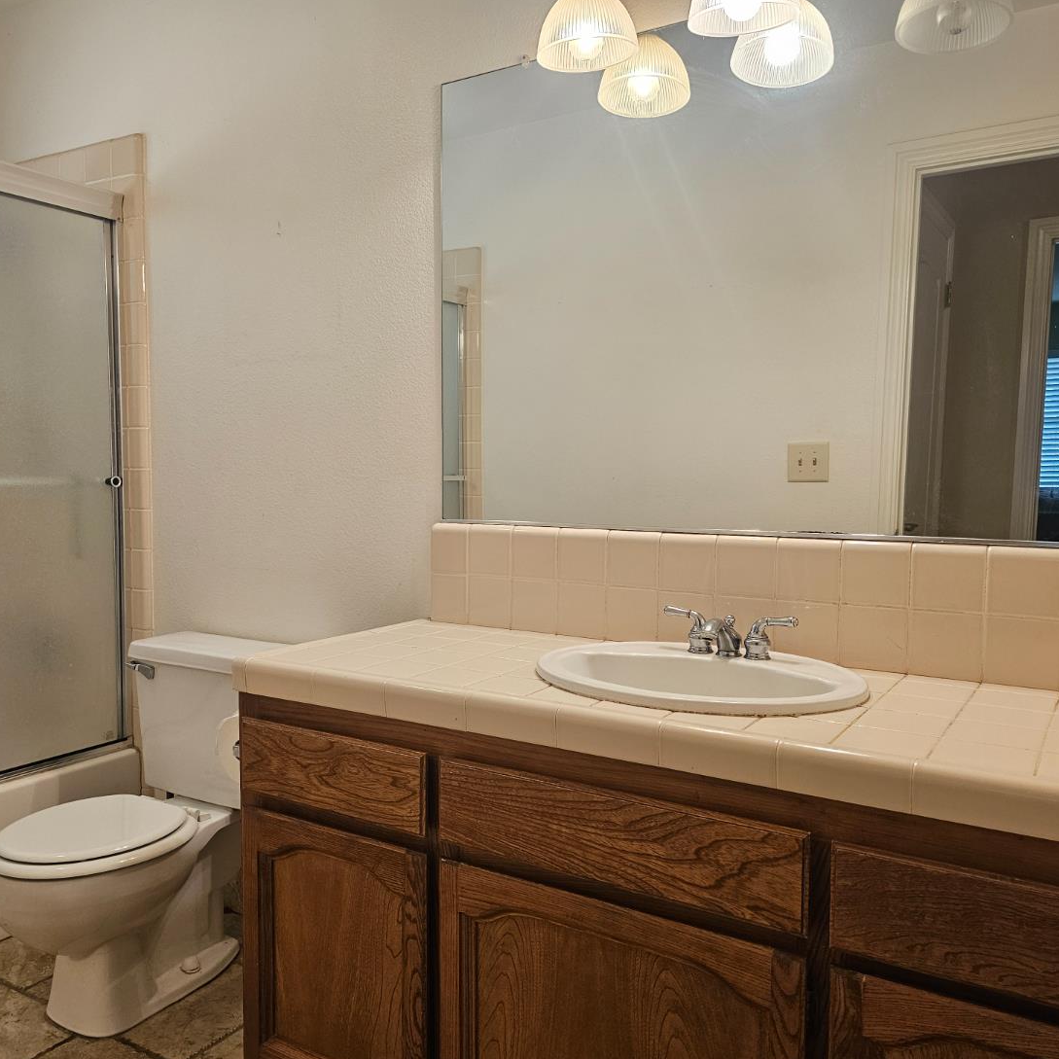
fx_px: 969
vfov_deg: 57.3
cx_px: 517
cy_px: 540
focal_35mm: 28
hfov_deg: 57.3
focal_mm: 6.3
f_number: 1.7
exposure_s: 1/120
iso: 160
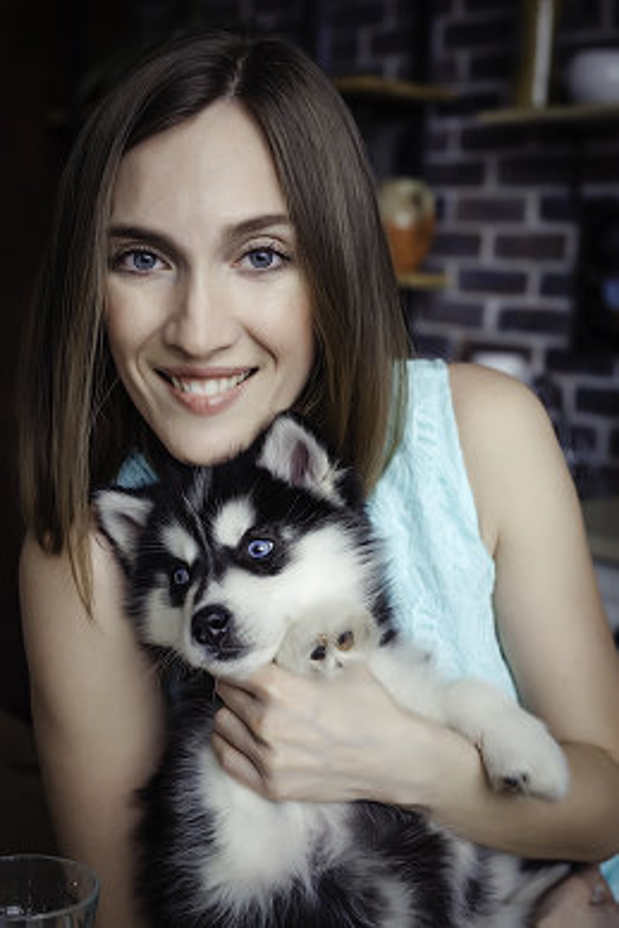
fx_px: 1288
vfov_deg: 39.6
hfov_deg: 27.0
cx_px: 310
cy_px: 464
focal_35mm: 50
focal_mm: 50
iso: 1600
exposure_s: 1/500
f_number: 4.5
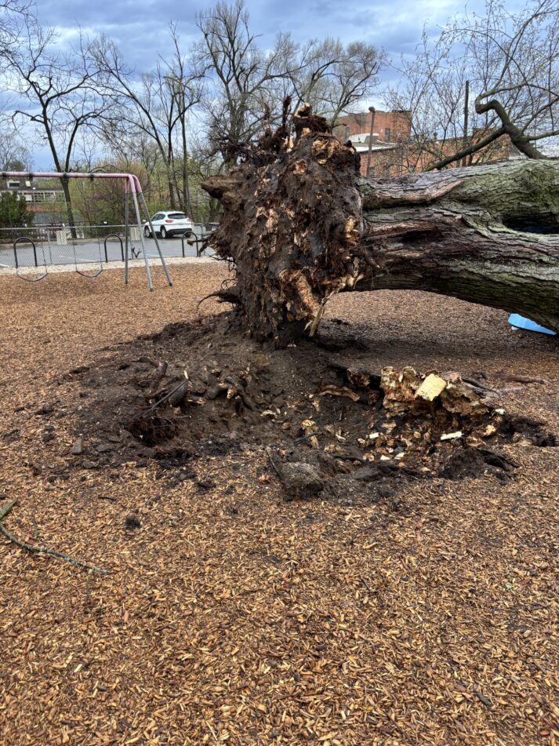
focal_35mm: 26
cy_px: 373
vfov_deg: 67.3
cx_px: 280
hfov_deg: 53.1
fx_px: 560
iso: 125
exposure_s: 1/86
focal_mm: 5.96
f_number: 1.6
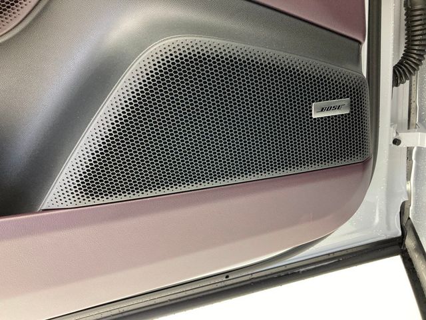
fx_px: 345
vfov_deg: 49.7
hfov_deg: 63.4
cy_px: 160
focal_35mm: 28
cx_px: 213
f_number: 1.8
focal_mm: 3.99
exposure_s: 1/60
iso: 160
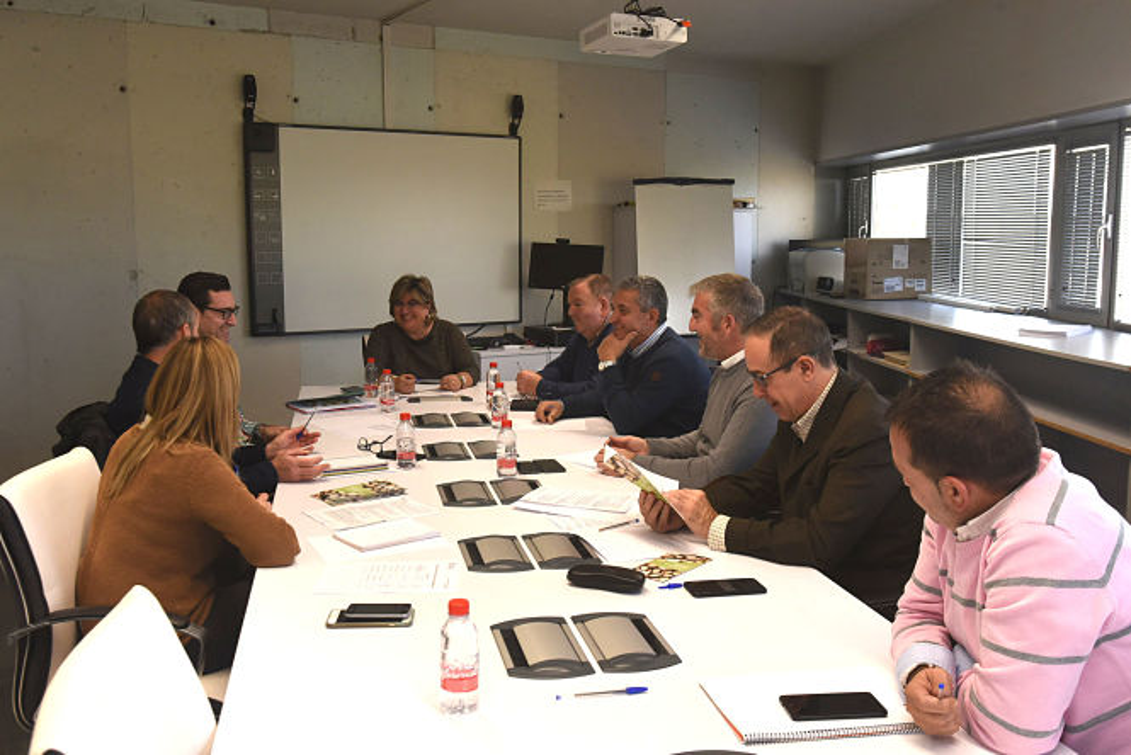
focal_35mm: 35
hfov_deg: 54.4
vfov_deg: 37.9
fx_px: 1100
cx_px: 566
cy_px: 378
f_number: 8
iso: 1600
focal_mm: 35
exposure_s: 1/200
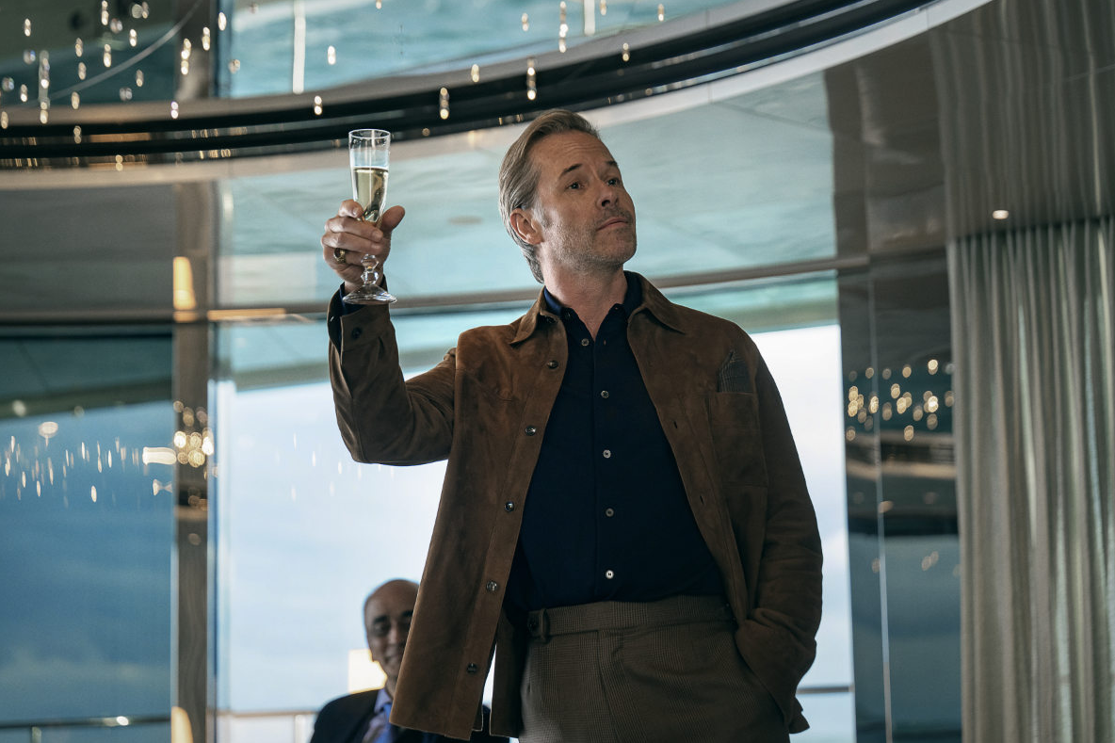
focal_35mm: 75
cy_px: 376
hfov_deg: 27.0
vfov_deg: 18.2
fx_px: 2322
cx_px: 557
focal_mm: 74
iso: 800
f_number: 2.8
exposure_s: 1/160
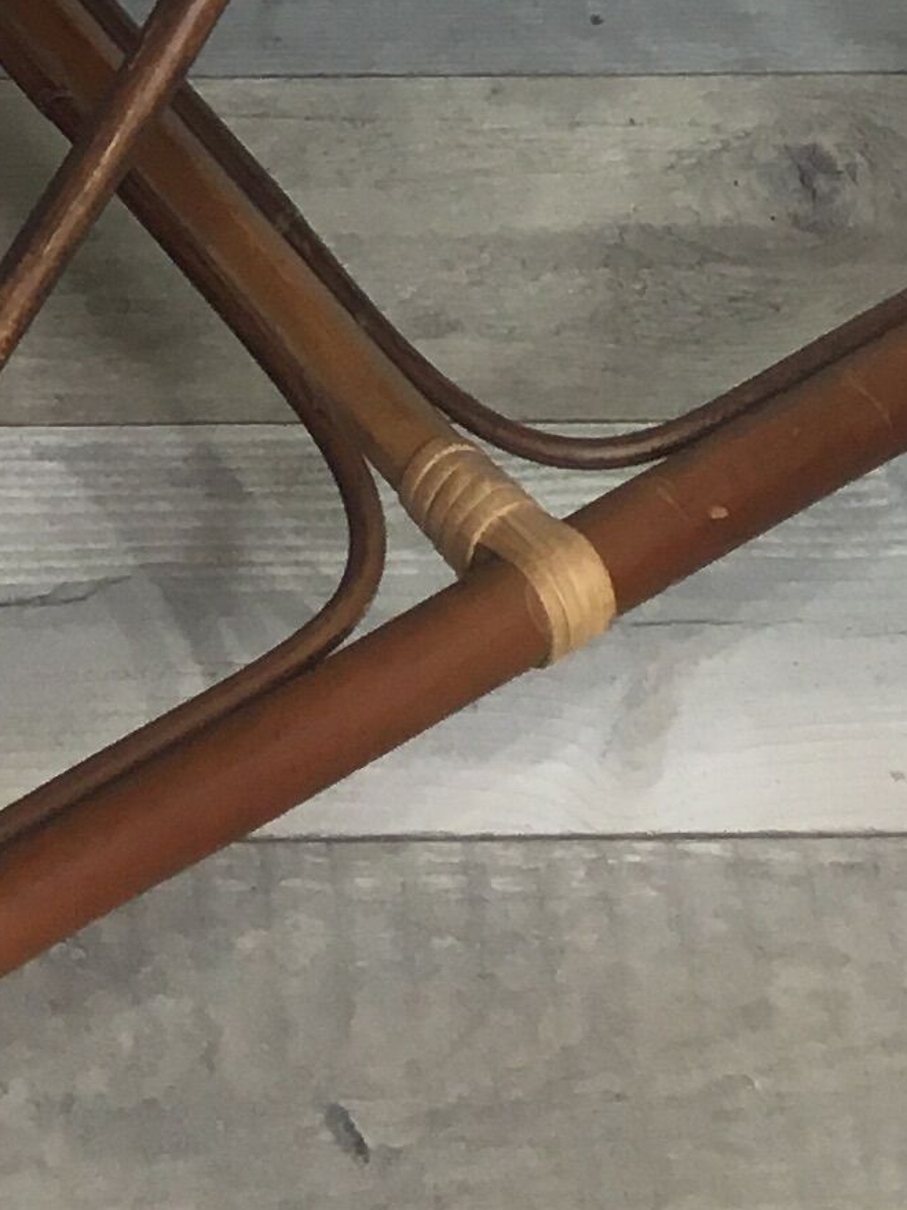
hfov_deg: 11.0
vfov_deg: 13.1
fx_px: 4648
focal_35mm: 133
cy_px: -1121
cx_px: -92
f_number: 2.2
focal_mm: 4.15
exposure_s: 1/33
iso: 25
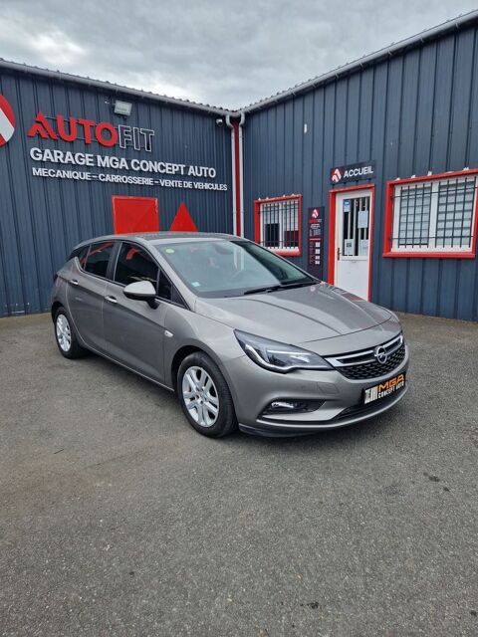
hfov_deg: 58.9
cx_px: 239
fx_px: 423
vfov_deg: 73.9
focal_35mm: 23
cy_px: 318
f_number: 1.8
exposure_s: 1/754
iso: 50
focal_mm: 5.4
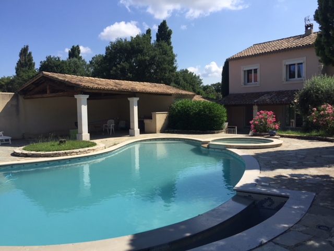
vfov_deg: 48.2
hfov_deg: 61.7
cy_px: 126
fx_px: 280
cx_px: 167
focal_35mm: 29
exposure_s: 1/2198
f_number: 2.2
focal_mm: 4.15
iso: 32
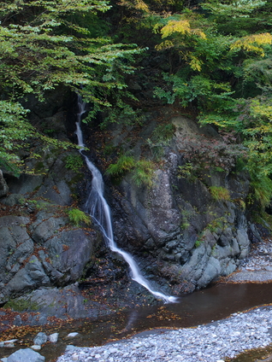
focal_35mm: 61
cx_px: 220
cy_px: 182
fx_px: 639
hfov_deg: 23.6
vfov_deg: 31.7
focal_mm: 28
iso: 100
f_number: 8
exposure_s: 1/2.5
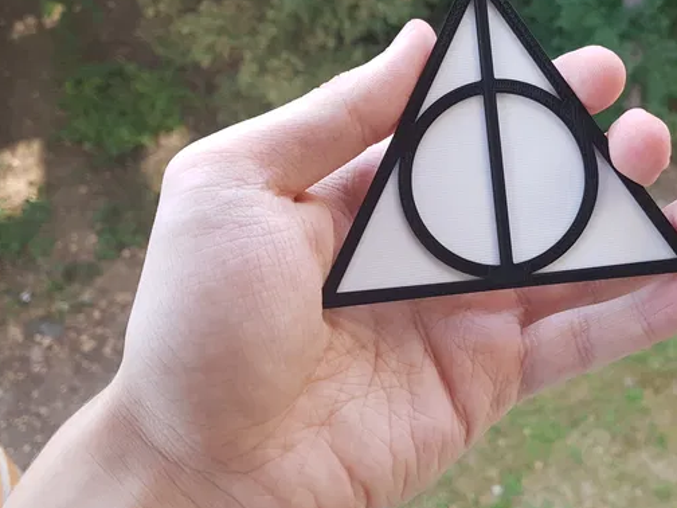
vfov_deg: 33.3
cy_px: 163
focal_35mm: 43
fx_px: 841
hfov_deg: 43.0
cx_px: 469
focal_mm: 4.2
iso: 64
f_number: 1.7
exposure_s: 1/100
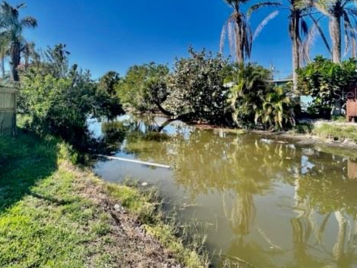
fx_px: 186
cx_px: 158
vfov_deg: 70.0
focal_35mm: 18
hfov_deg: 87.4
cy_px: 94
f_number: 1.8
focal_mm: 1.57
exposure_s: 1/1074
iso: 32
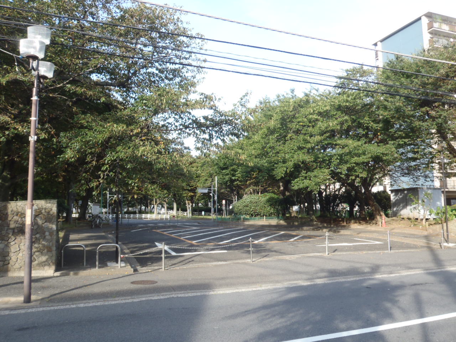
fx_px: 369
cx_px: 228
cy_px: 171
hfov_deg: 63.4
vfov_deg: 49.7
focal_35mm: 28
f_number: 4
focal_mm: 5
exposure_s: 1/100
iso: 64
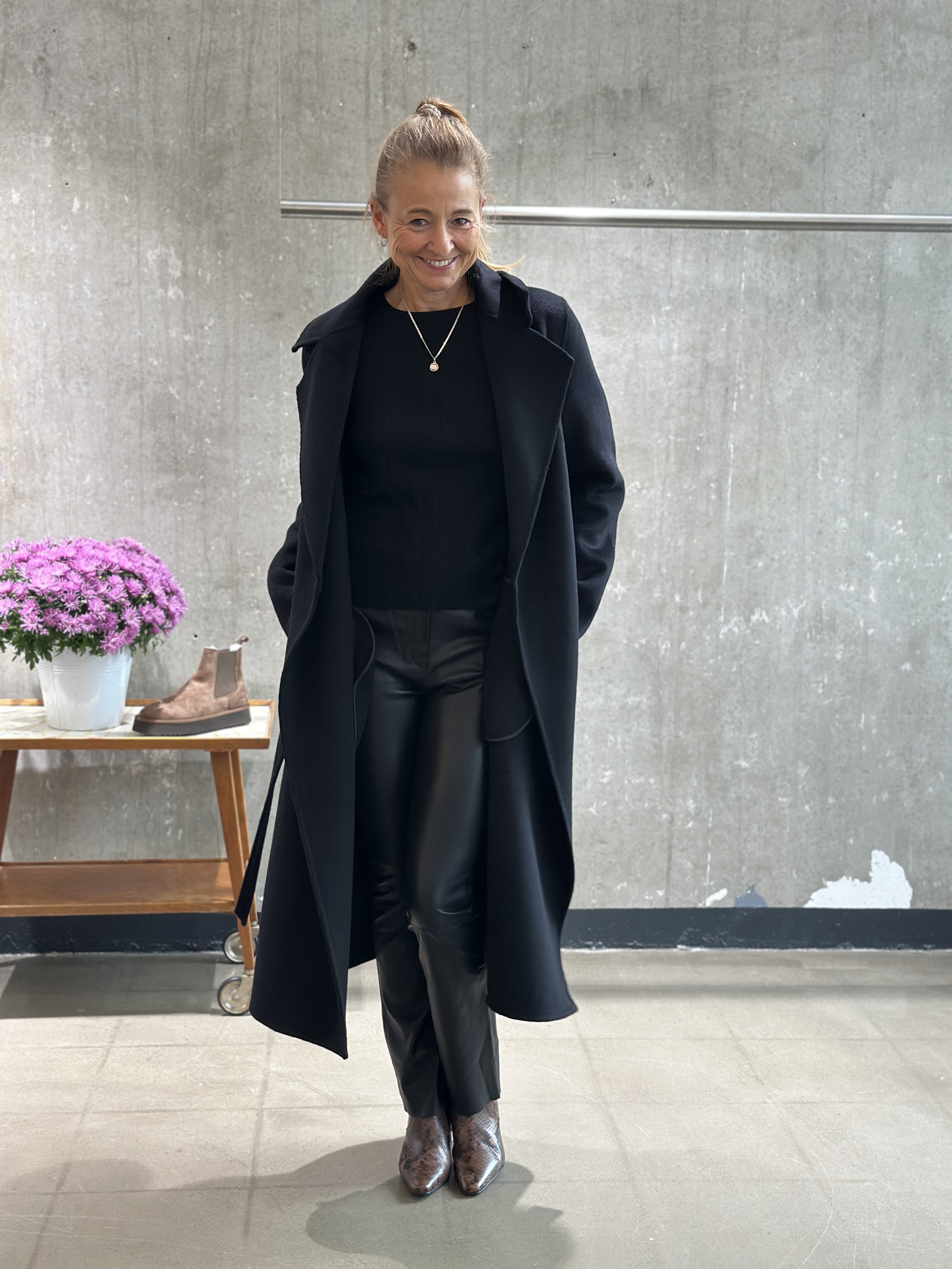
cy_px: 634
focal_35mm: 48
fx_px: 1760
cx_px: 476
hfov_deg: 30.3
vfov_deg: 39.7
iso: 200
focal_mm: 6.86
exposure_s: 1/100
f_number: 1.78
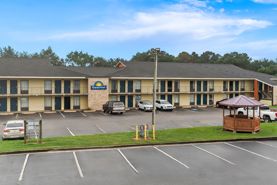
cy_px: 92
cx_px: 138
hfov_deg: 55.8
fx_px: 262
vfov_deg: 38.9
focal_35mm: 34
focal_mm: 34
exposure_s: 1/800
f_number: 8
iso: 800
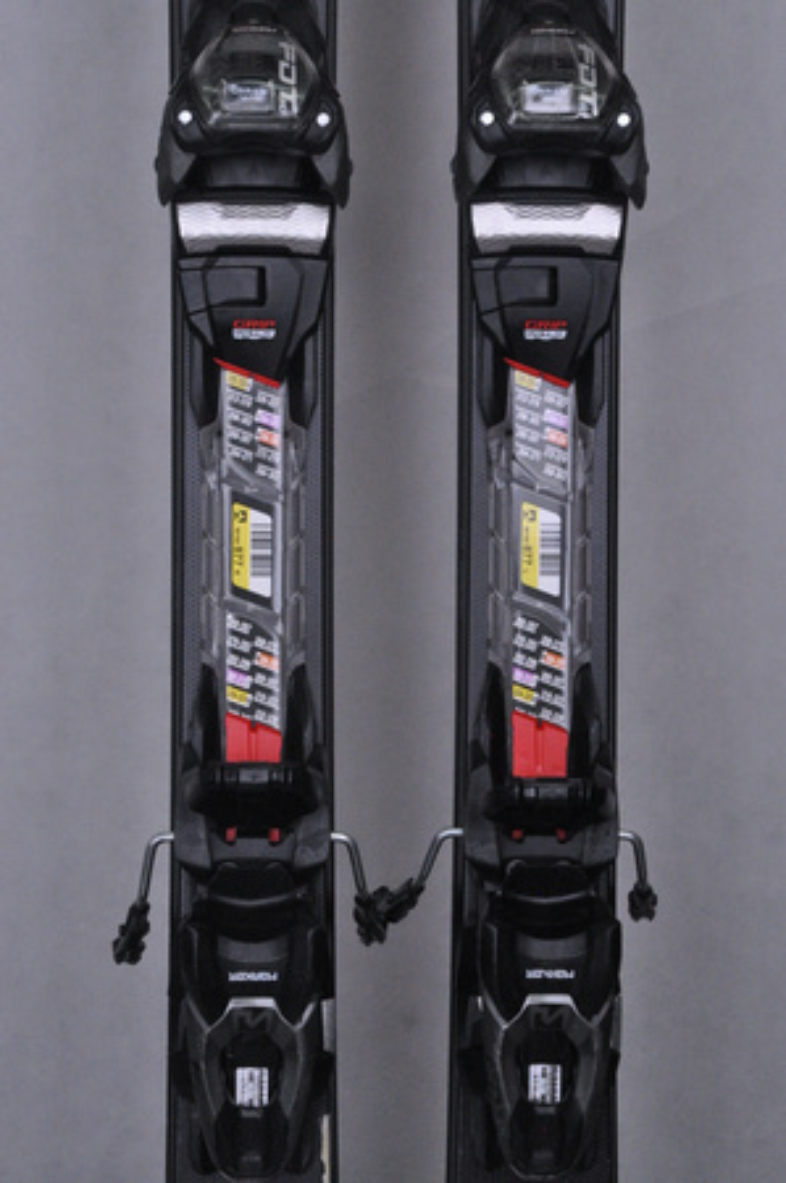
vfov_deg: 18.2
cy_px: 592
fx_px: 3693
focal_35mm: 112
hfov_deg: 12.2
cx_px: 393
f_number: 11
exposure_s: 1/125
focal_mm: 75
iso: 3200
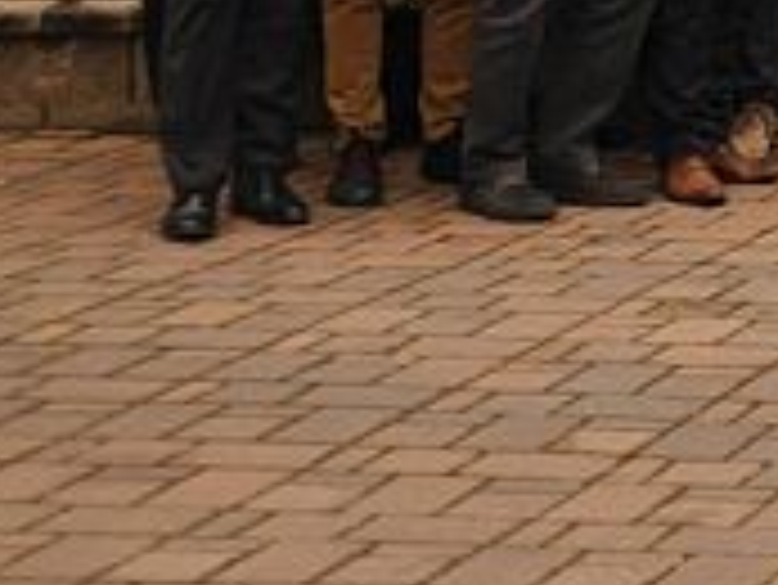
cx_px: 1695
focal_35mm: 160
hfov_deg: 10.9
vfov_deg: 8.9
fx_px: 3599
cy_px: -412
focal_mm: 24
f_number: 3.8
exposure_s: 1/1250
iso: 1000
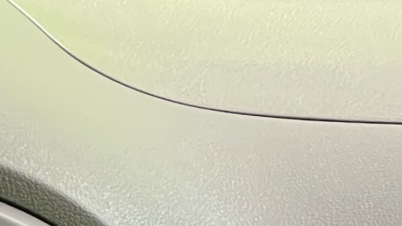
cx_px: -434
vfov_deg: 3.8
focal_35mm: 312
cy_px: 764
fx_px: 3326
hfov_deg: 6.7
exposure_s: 1/50
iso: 400
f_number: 2
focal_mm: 6
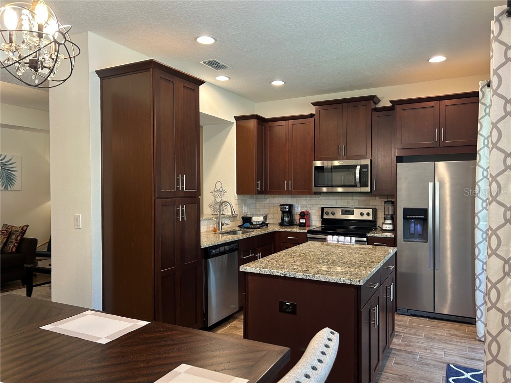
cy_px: 192
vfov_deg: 53.1
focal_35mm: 26
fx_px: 384
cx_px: 256
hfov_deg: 67.3
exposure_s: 1/60
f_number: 1.5
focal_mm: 5.7
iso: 100
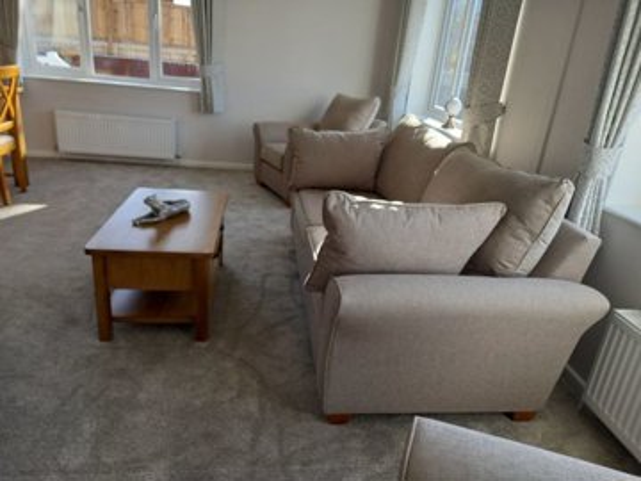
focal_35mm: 25
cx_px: 320
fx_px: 463
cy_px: 240
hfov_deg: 69.4
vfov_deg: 54.9
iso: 50
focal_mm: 4.6
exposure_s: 1/100
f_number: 2
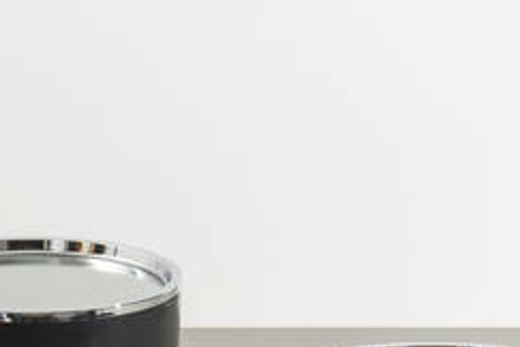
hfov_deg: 11.9
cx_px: 246
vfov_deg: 7.9
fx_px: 2484
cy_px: 447
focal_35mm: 172
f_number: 14
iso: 100
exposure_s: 1/200
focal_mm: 58
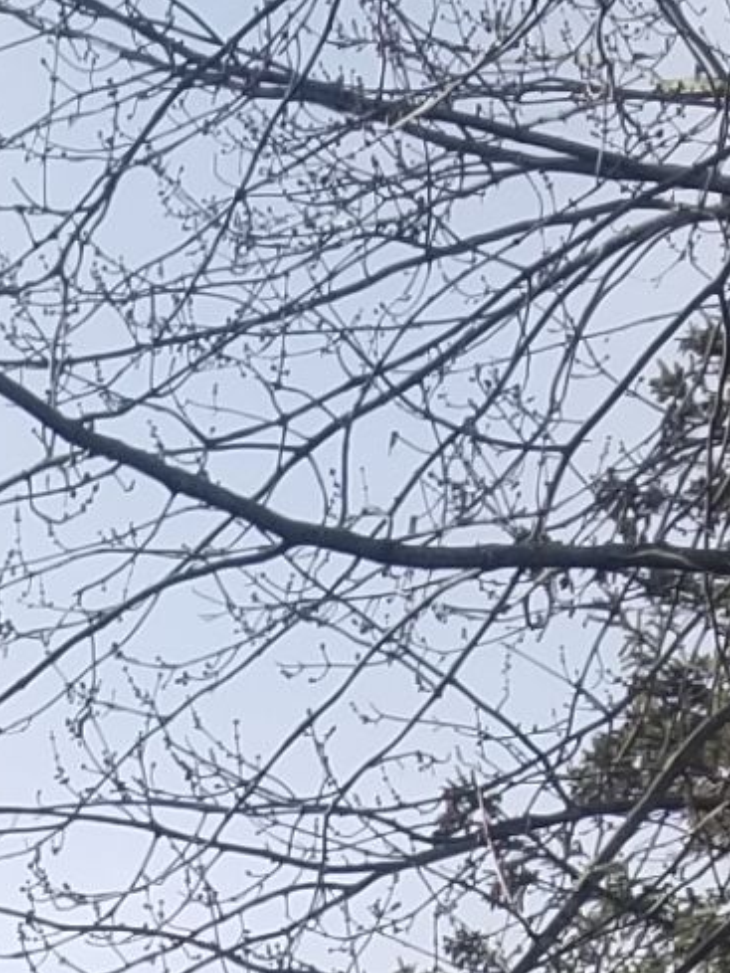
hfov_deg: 9.2
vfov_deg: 9.9
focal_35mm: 153
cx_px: -678
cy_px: 2857
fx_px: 4300
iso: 50
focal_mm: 4.25
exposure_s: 1/1397
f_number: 1.7
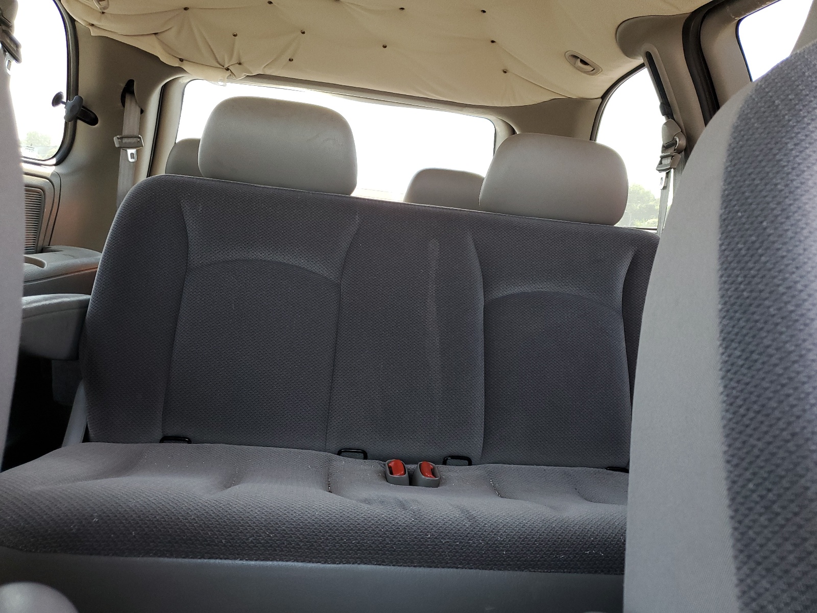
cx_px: 408
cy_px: 306
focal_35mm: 26
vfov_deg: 53.1
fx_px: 614
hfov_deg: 67.3
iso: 86
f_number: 1.5
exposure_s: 1/120
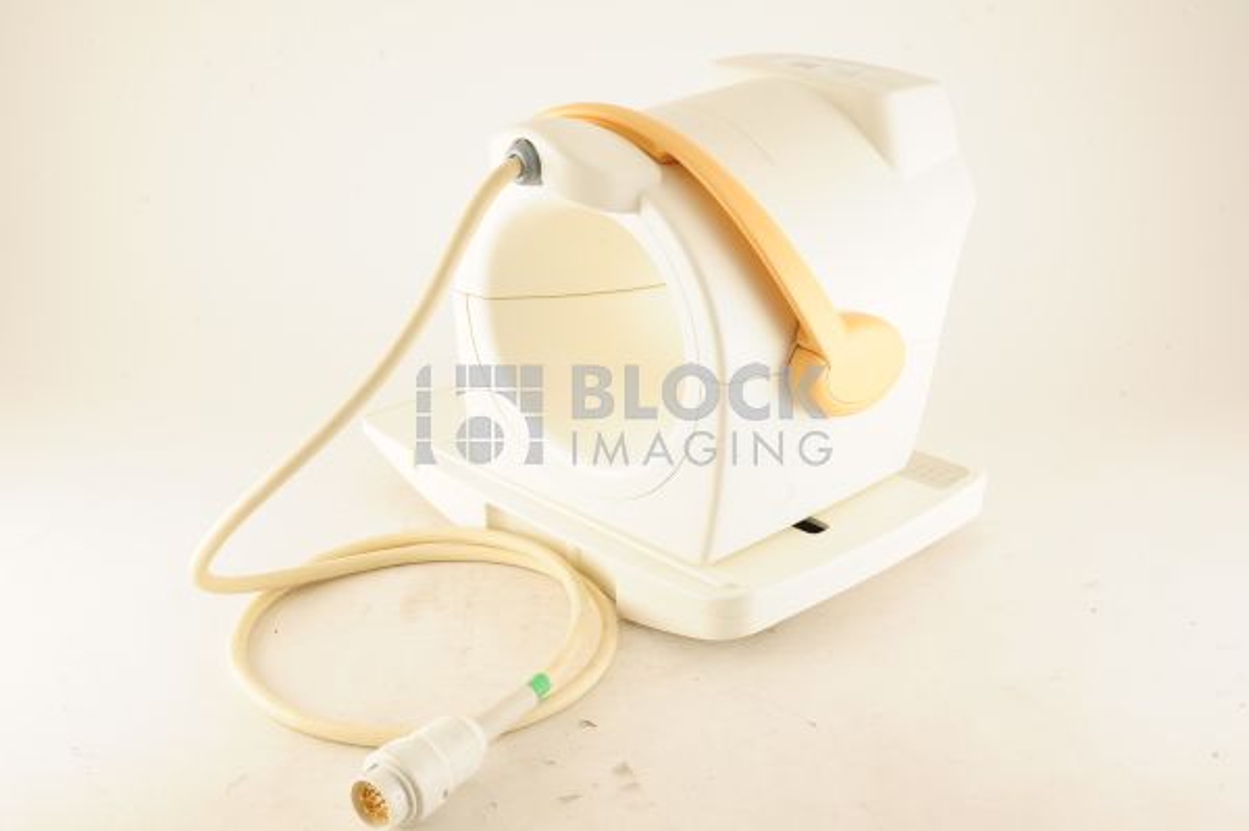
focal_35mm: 50
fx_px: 1733
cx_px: 624
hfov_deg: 39.6
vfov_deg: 26.9
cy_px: 416
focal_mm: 50
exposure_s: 1/125
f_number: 13
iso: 1600
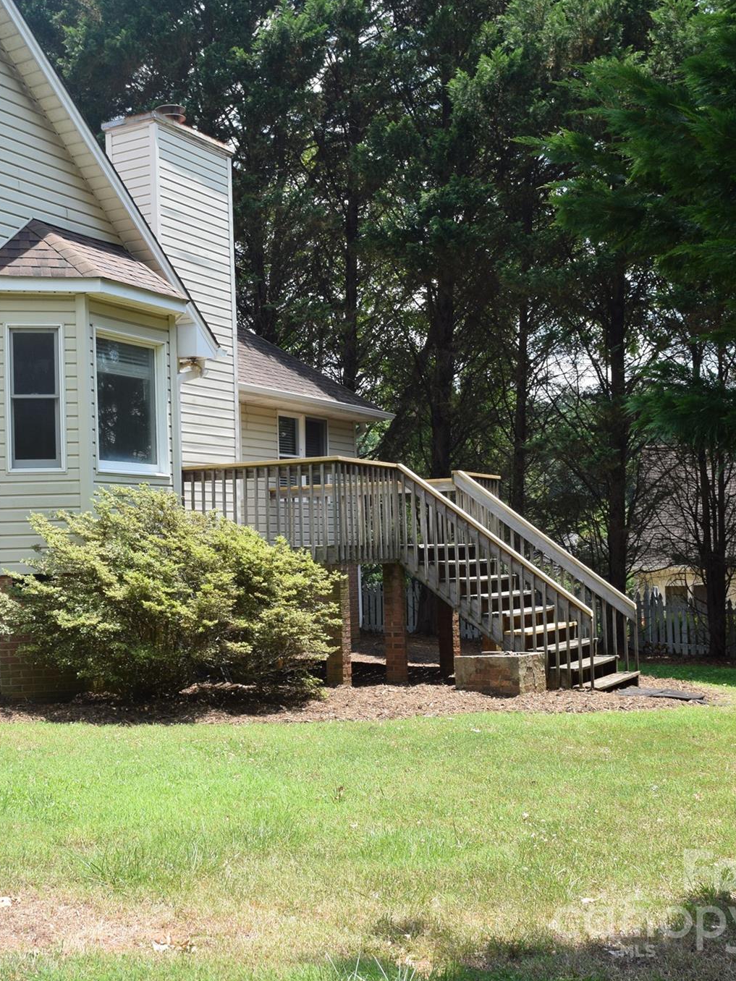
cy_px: 492
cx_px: 221
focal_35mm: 46
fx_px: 1296
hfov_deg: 31.3
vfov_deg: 41.5
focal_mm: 21
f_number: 8
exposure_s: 1/250
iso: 250
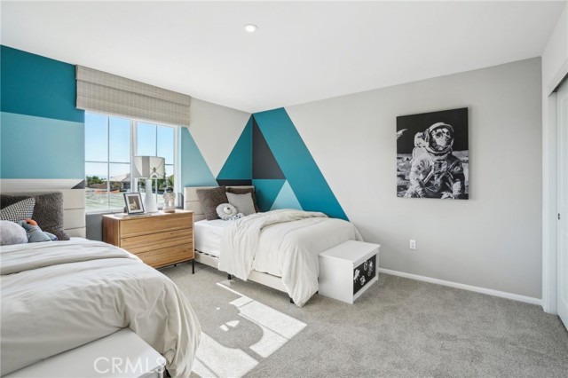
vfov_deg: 73.7
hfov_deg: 96.8
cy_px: 189
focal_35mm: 16
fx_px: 252
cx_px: 284
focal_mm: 16
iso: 125
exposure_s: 1/30
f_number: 7.1
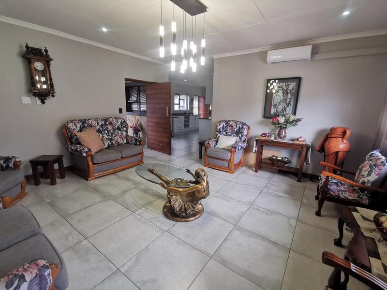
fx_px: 179
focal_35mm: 16
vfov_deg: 78.1
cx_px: 194
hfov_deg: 94.5
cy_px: 145
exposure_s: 1/50
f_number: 2.2
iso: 320
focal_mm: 2.35
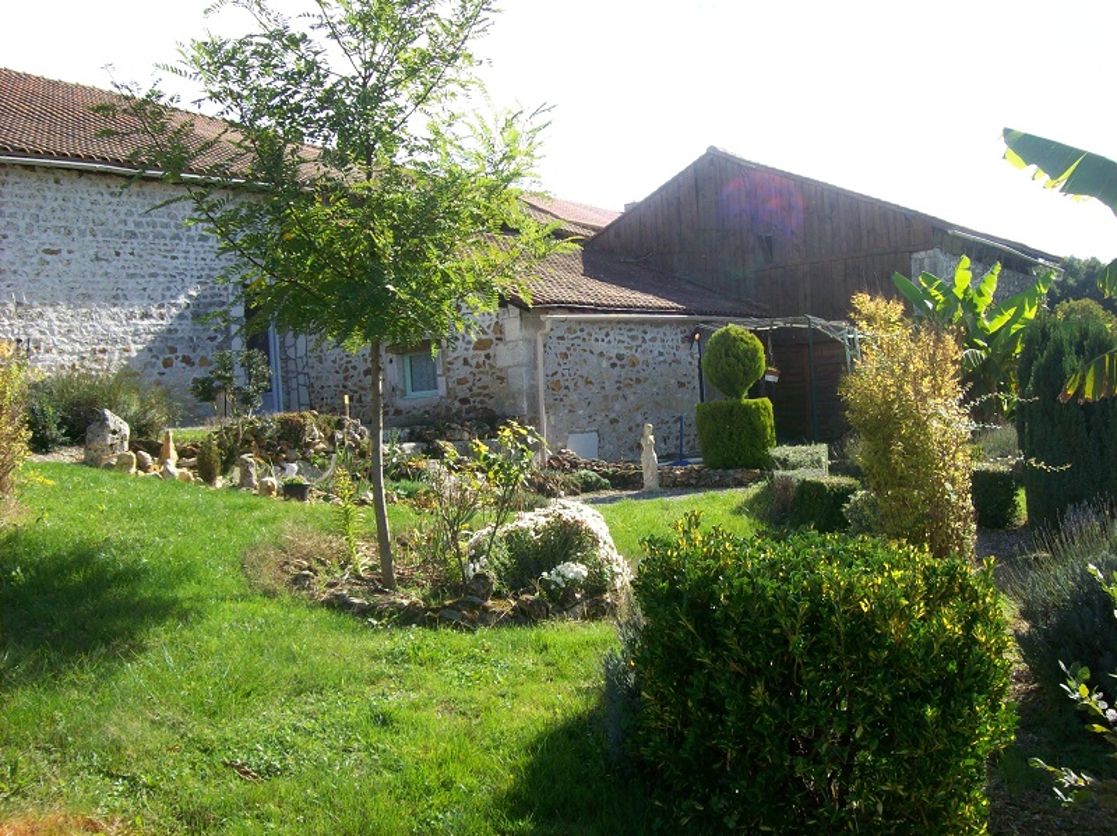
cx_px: 558
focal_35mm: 36
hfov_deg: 51.4
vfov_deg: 39.6
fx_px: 1161
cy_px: 418
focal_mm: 6
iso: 80
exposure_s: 1/282
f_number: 4.8
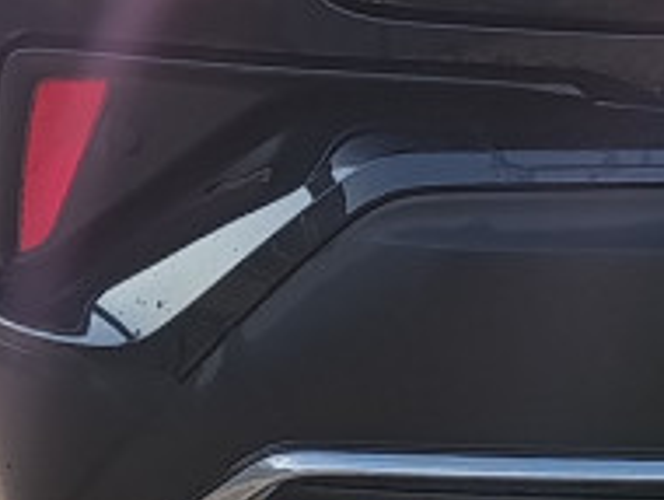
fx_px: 3515
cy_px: -31
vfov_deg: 8.1
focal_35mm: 183
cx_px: 1027
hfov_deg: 10.4
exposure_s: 1/125
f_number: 1.65
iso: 50
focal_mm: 6.11
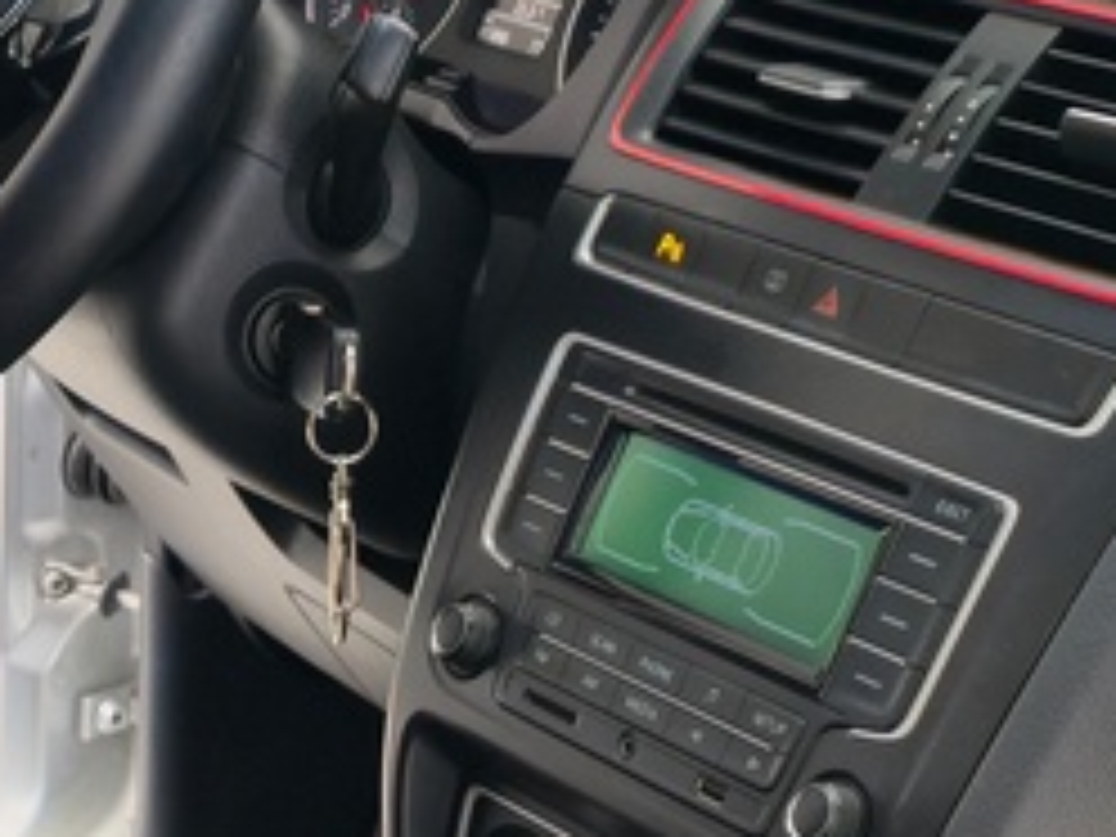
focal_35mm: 95
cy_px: 968
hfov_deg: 20.6
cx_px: 450
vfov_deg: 15.1
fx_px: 3063
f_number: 1.7
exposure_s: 1/40
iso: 160
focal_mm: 6.3
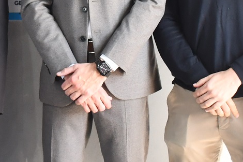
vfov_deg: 11.8
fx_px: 776
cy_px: 4
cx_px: 62
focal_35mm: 115
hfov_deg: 17.7
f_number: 3.5
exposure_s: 1/125
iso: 500
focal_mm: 18
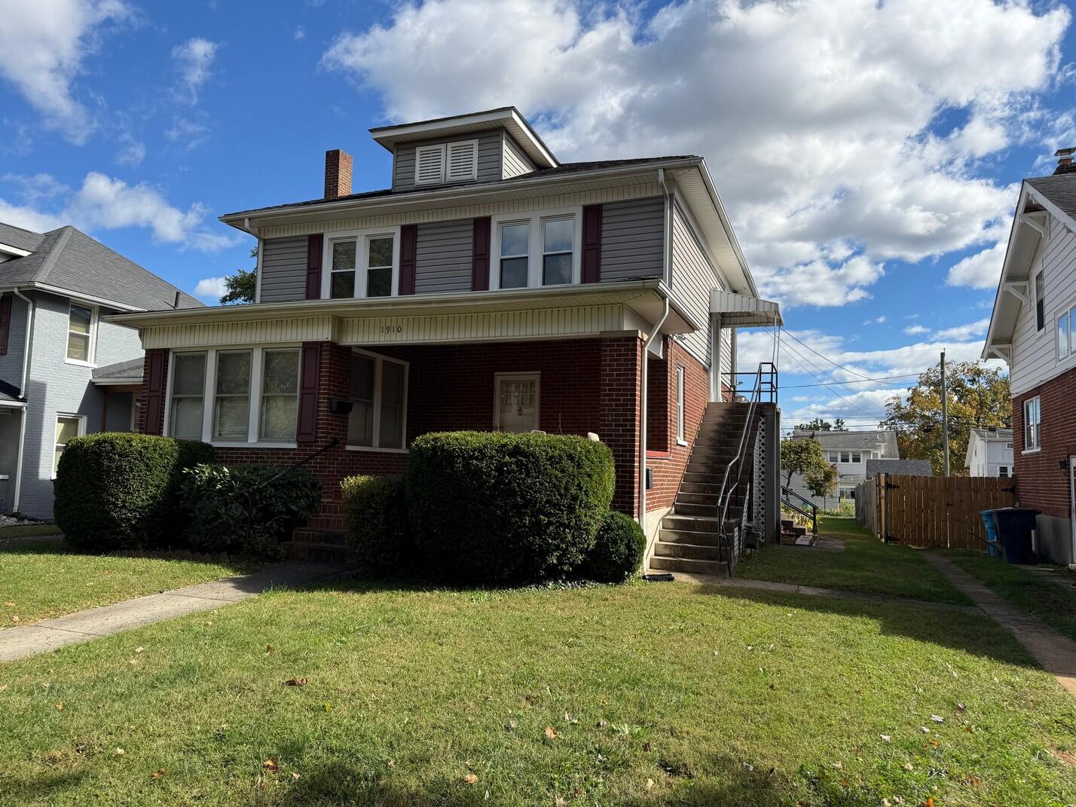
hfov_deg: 71.6
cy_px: 404
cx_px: 538
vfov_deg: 56.8
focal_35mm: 24
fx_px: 746
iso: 100
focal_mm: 6.76
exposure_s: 1/3759
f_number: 1.78
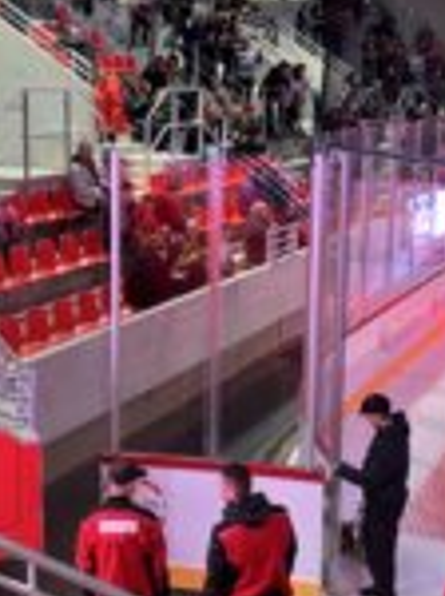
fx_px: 1100
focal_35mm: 64
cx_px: 185
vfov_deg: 30.3
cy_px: 274
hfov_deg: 22.8
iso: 320
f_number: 1.8
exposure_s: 1/33
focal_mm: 3.99
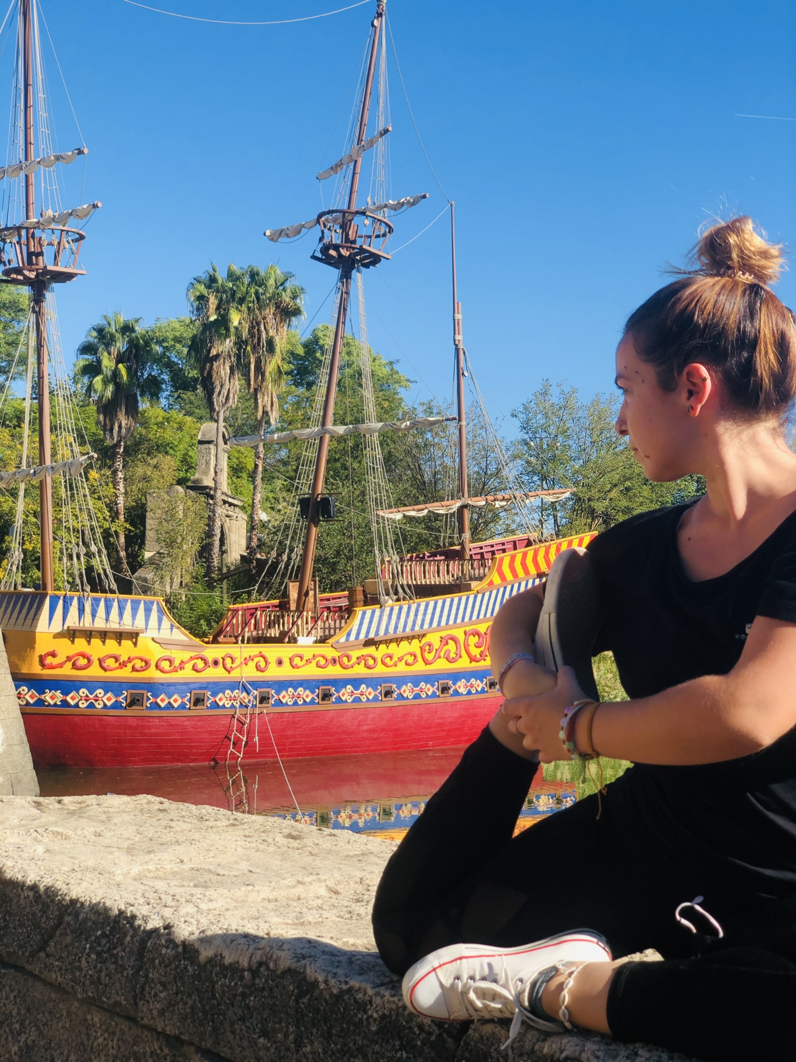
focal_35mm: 52
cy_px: 531
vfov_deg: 36.8
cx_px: 398
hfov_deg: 28.0
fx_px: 1594
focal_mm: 6
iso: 16
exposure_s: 1/657
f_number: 2.4
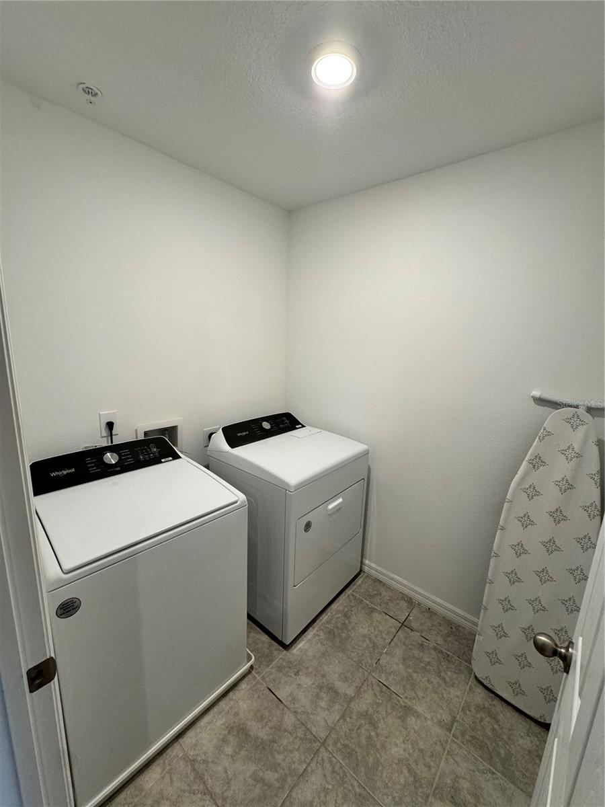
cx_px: 302
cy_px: 404
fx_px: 326
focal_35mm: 14
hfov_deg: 85.7
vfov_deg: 102.1
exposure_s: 1/120
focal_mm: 2.22
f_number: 2.2
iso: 200
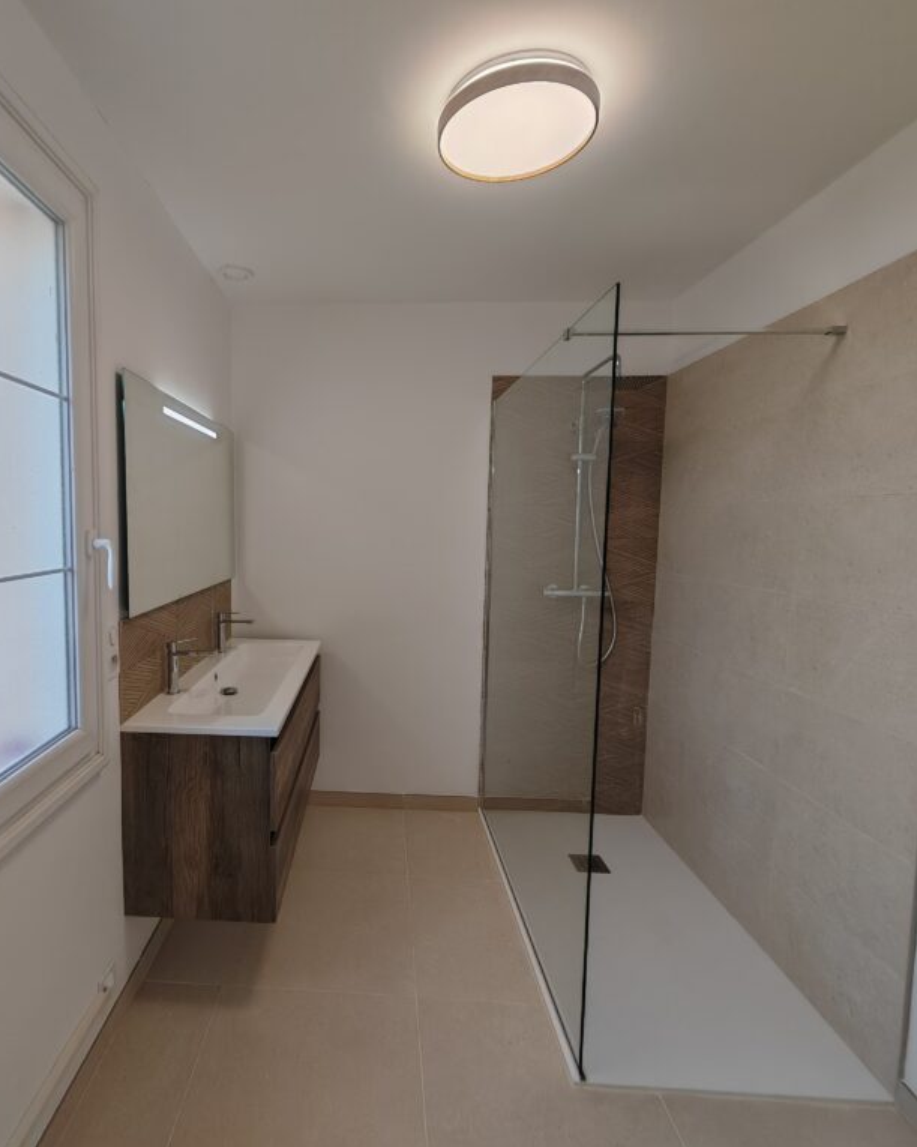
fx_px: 577
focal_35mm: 17
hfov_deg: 75.6
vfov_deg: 89.6
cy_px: 574
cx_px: 342
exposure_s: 1/100
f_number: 2
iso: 80
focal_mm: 1.82
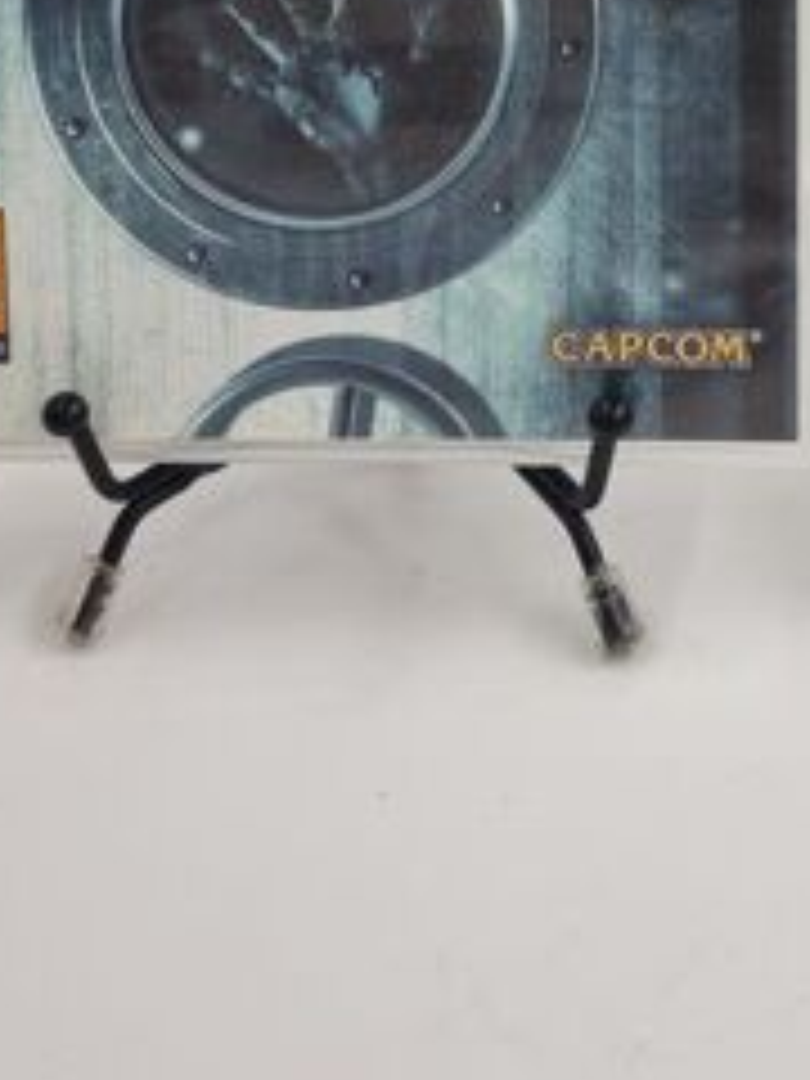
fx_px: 1997
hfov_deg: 22.1
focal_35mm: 64
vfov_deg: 27.9
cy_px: -72
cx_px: 796
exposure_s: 1/120
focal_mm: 6.7
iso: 50
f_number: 1.8
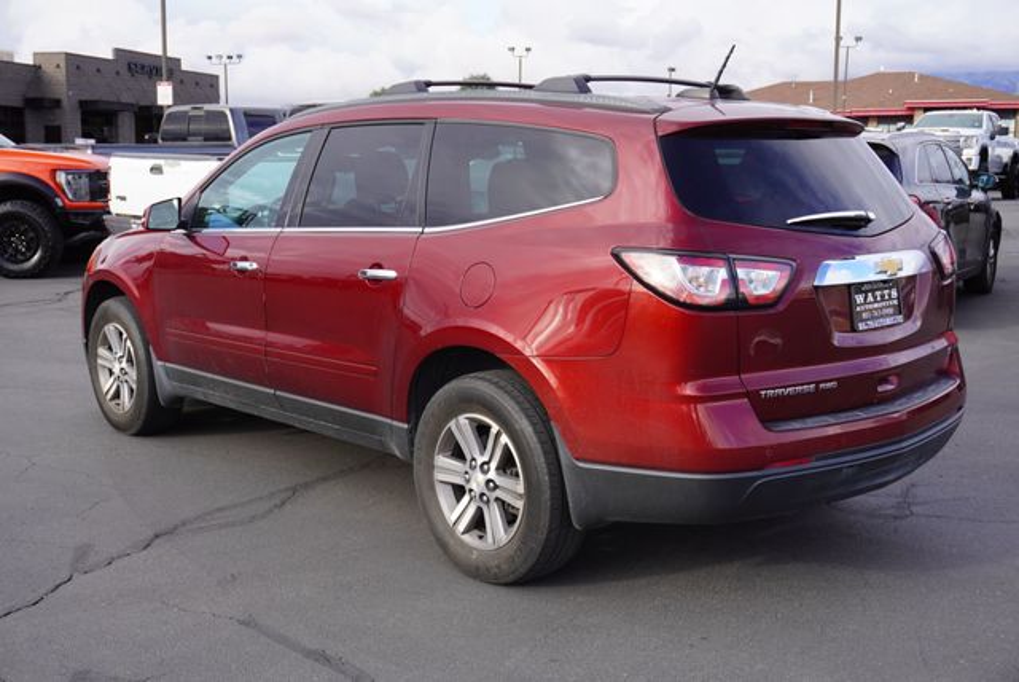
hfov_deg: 47.9
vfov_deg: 33.1
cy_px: 341
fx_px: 1147
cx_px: 510
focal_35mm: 40
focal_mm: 27
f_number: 6.3
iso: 100
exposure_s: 1/125
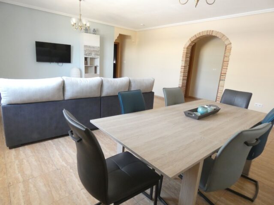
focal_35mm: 20
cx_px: 137
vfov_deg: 66.0
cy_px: 102
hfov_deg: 81.8
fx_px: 158
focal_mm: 3.6
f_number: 2.8
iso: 640
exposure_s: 1/60
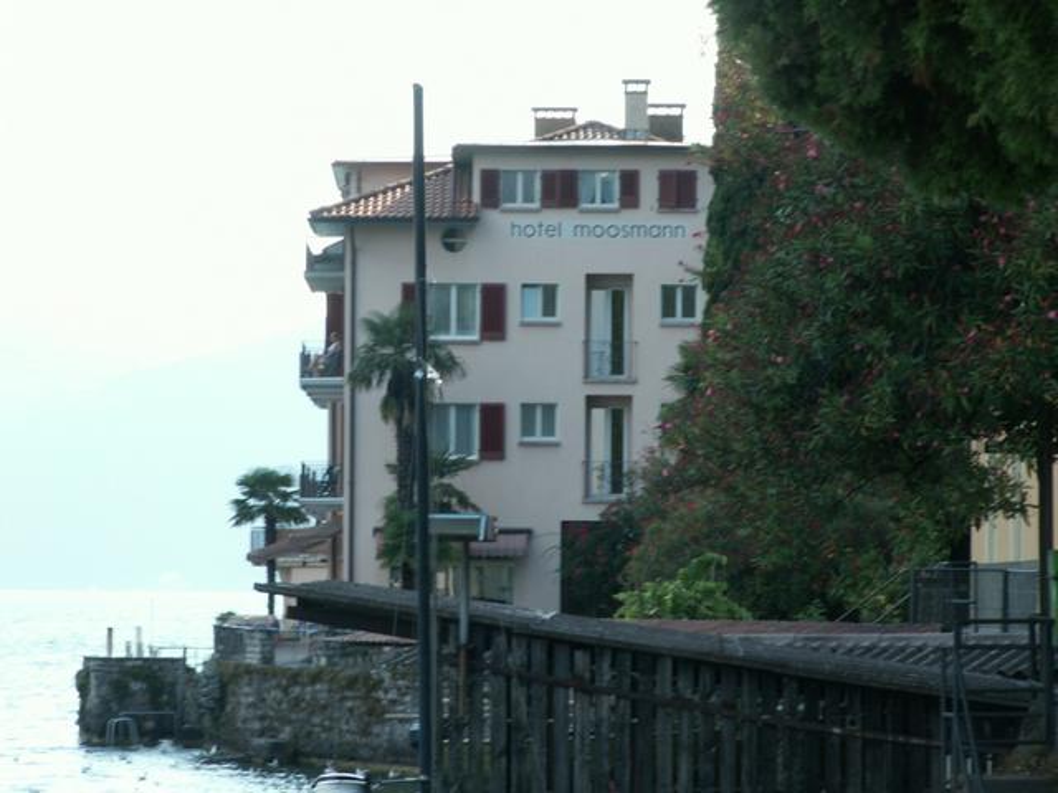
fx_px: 4676
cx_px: 529
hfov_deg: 12.9
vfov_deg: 9.7
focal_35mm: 153
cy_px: 396
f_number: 6.3
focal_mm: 24.96
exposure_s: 1/40
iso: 50
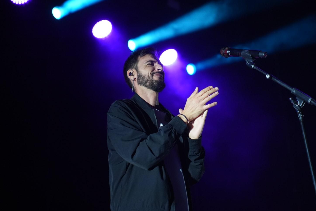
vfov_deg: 16.3
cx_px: 173
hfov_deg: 24.2
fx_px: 738
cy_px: 104
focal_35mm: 84
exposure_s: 1/640
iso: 3200
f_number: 2.8
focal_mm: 75
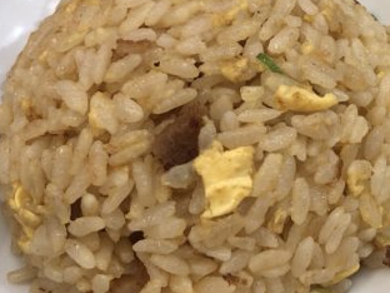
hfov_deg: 20.3
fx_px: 1037
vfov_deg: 16.0
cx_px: 432
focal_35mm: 92
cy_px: 65
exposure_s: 1/50
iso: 32
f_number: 1.8
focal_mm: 3.99
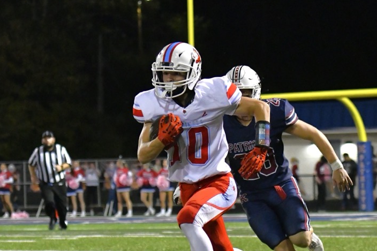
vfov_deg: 7.7
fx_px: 1874
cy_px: 165
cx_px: 235
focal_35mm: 179
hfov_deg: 11.5
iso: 6400
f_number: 2.8
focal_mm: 70
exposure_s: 1/1000
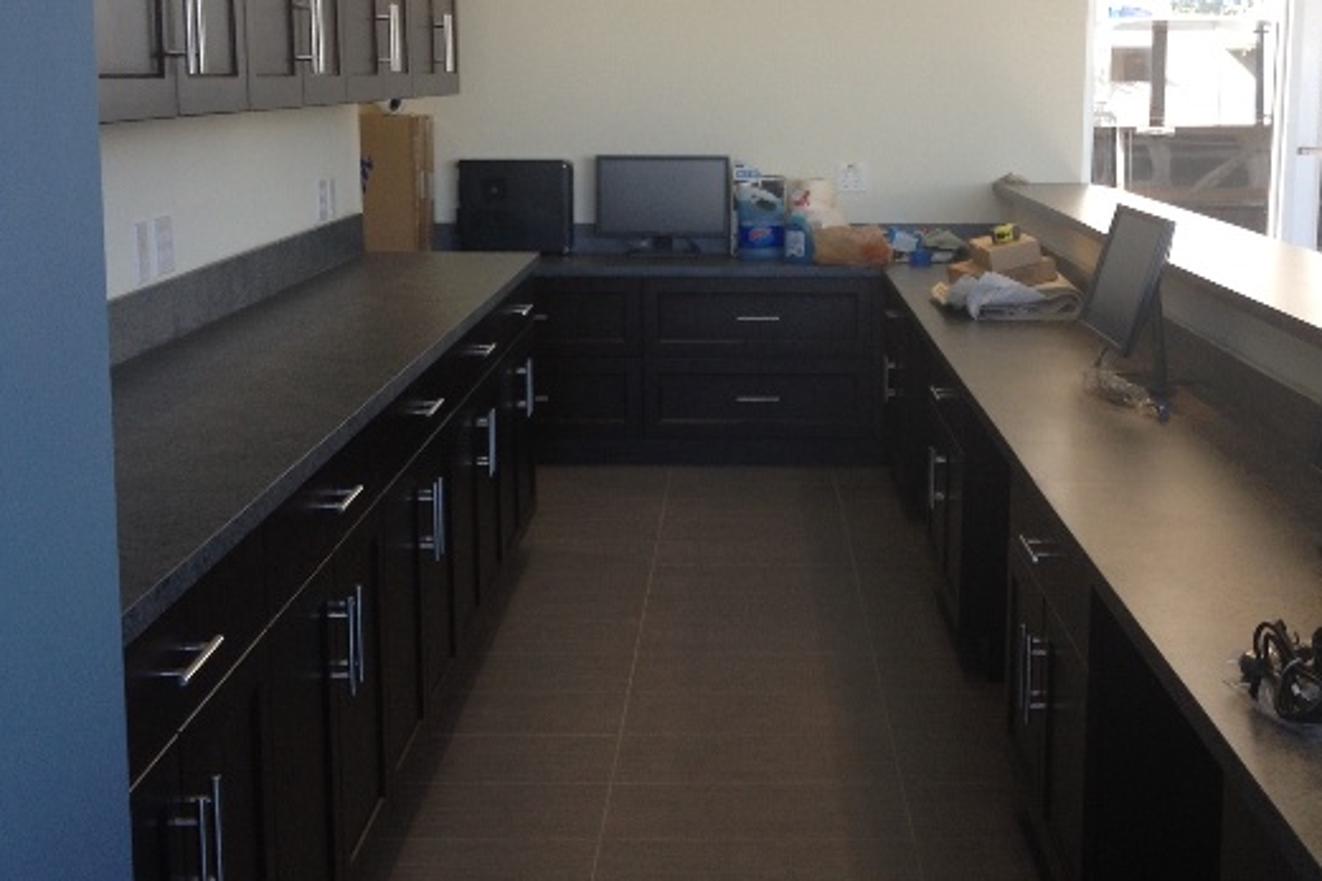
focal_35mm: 57
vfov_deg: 23.8
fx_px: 2092
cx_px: 764
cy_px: 388
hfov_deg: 35.0
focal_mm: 4.28
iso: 64
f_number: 2.4
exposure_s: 1/30
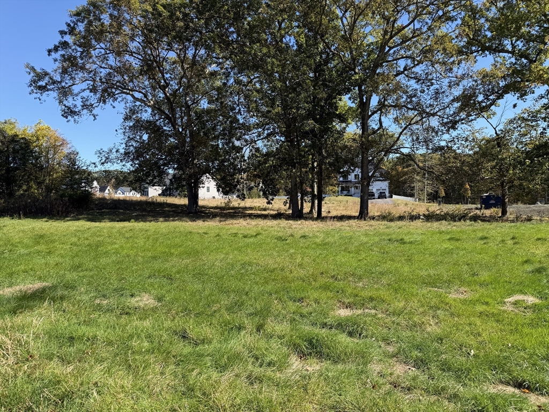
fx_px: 381
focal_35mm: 24
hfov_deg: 71.6
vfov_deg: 56.8
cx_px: 274
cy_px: 206
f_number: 1.78
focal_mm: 6.76
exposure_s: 1/1949
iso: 80
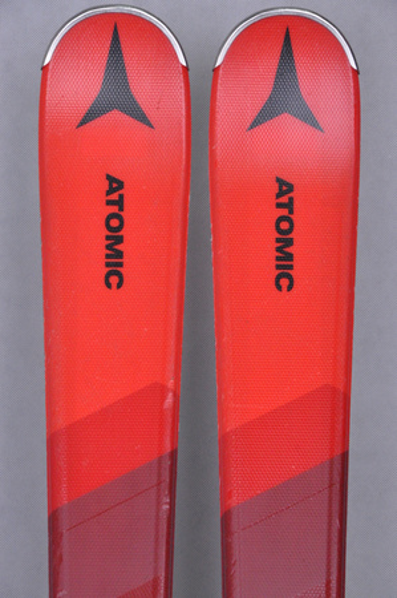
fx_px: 2611
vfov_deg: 13.1
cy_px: 299
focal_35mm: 158
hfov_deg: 8.7
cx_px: 198
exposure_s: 1/125
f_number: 9.5
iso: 3200
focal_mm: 105
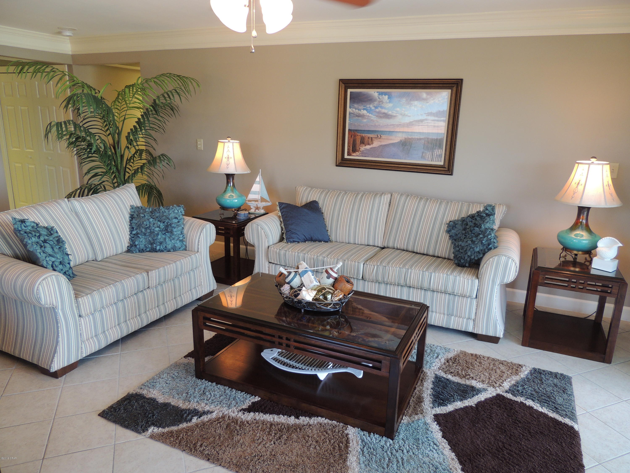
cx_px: 315
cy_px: 236
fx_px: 437
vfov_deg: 56.8
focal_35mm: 24
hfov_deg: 71.6
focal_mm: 4.3
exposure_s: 1/30
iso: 160
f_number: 3
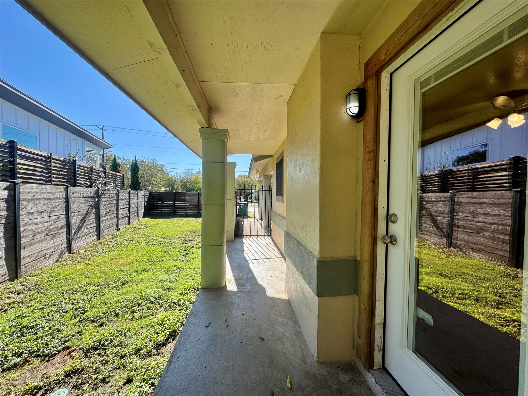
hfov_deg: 102.1
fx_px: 214
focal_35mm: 14
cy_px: 198
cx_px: 264
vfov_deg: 85.7
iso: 40
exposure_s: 1/582
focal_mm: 2.22
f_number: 2.2
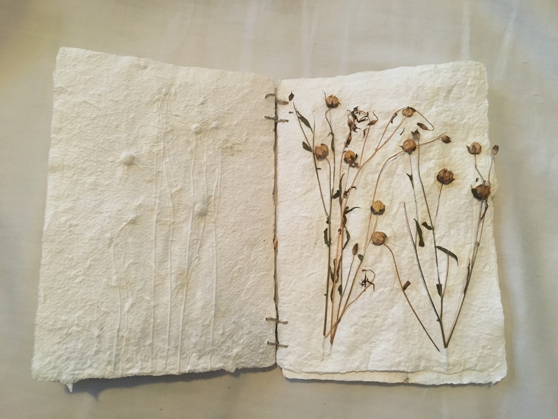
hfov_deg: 61.7
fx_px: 467
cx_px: 279
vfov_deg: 48.2
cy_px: 210
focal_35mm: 29
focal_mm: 4.15
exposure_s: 1/24
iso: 200
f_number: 2.2
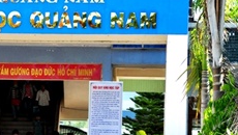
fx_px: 2320
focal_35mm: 367
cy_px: 115
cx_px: -5
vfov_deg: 3.3
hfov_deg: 5.9
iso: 640
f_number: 6.3
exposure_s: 1/640
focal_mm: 105
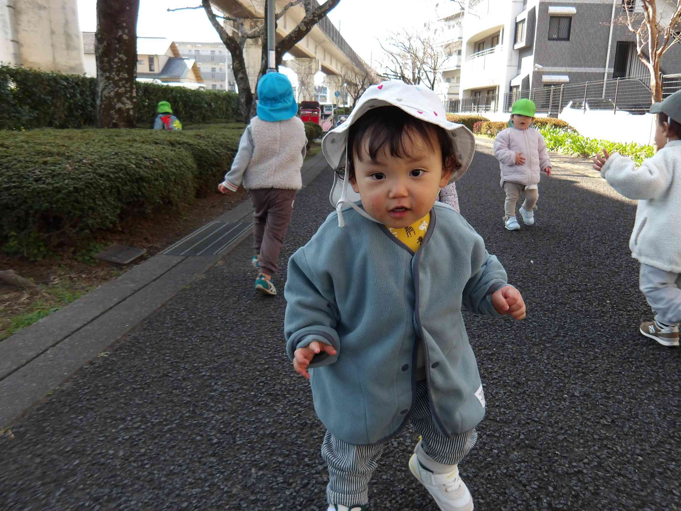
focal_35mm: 27
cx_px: 340
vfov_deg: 51.4
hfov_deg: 65.3
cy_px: 256
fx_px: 531
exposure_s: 1/247
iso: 100
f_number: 3
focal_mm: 4.9
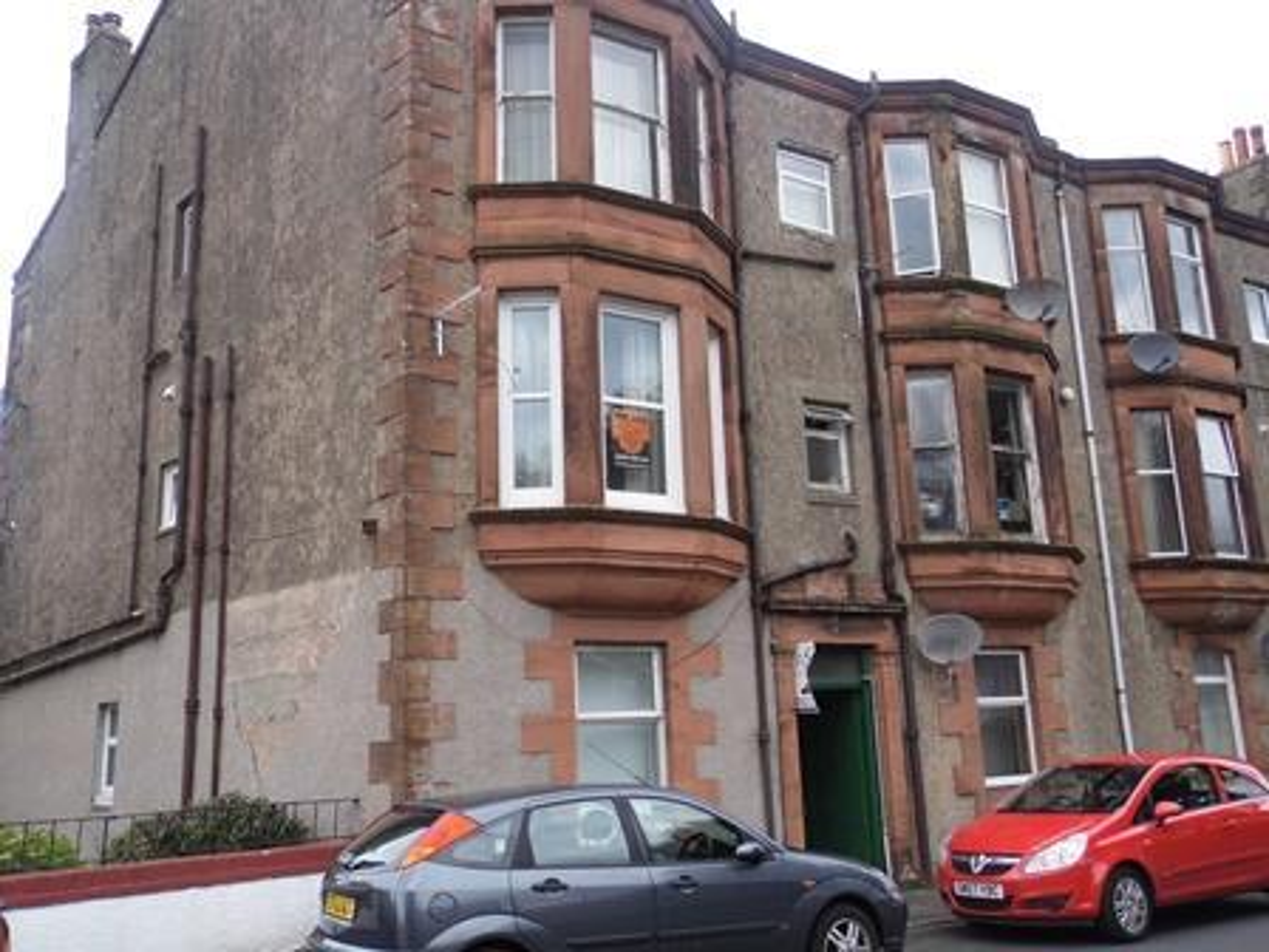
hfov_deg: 60.0
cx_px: 634
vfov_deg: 46.8
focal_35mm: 30
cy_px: 476
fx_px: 1100
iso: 100
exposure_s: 1/400
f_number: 3.1
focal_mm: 5.4
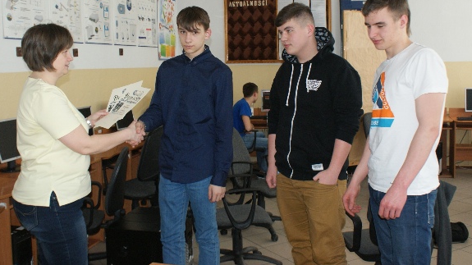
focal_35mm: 42
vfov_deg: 28.2
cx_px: 227
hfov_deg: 48.4
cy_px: 91
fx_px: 525
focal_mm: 24
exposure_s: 1/60
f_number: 5.6
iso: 400
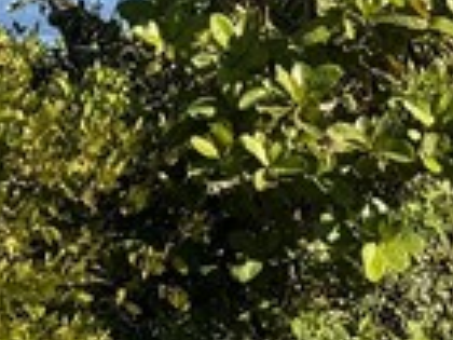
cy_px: -94
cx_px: 401
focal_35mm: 176
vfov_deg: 8.3
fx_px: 2303
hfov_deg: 11.2
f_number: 1.78
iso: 80
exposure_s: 1/2331
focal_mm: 6.76
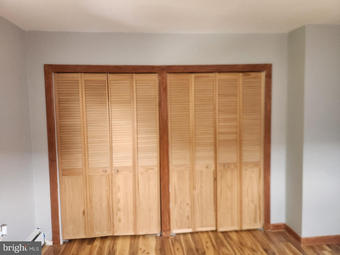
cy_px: 128
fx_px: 226
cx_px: 170
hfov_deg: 73.9
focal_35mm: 23
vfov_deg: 58.9
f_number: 1.8
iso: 640
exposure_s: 1/120
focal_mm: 5.4
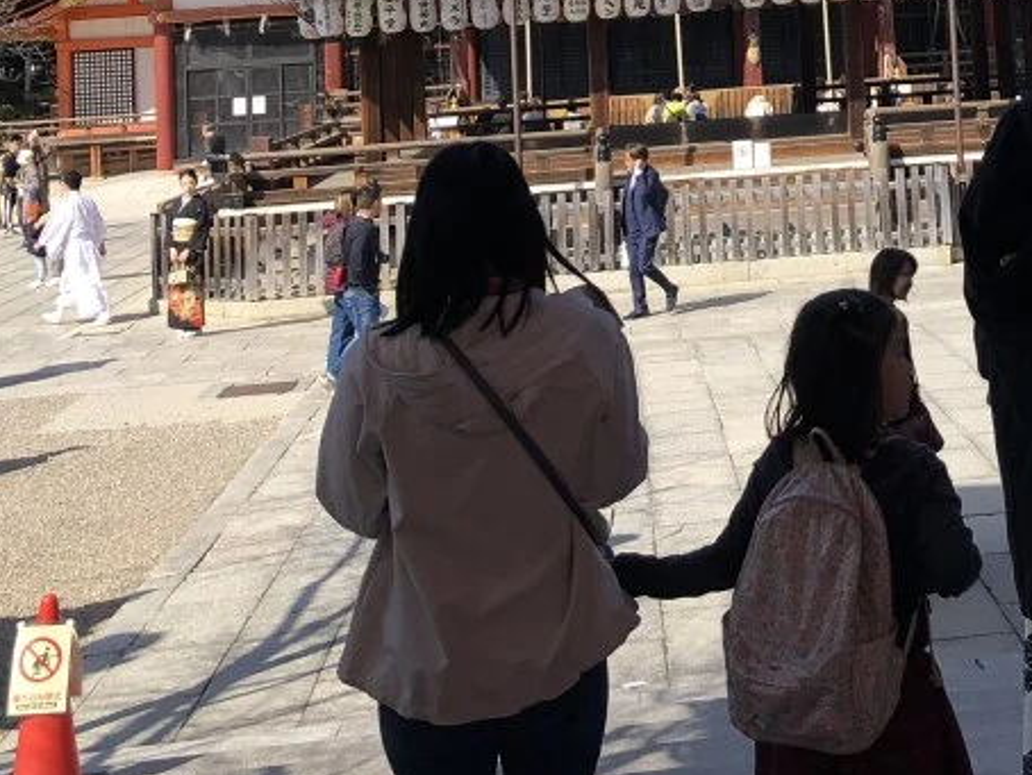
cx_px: 889
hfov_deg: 25.6
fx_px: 2207
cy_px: -191
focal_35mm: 74
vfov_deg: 18.7
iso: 20
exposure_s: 1/1453
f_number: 1.8
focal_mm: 4
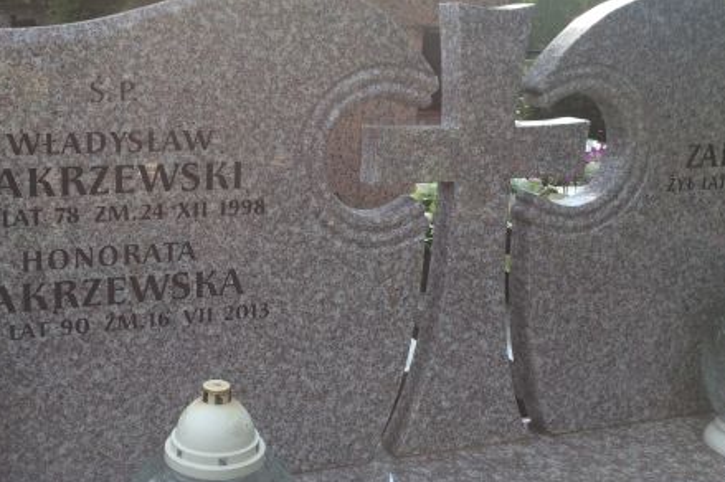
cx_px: 248
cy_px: 208
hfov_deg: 44.0
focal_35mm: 44
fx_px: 885
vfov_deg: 30.4
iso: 32
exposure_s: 1/855
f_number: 2.2
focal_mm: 4.15
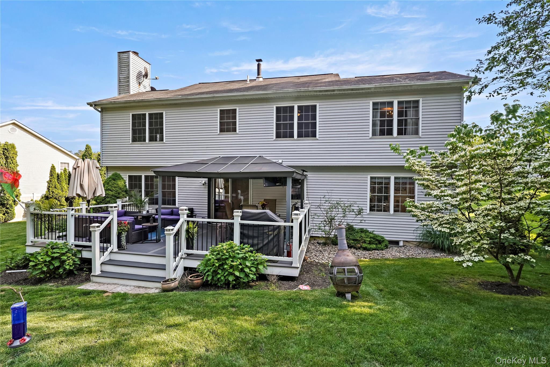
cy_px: 184
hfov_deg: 93.3
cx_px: 275
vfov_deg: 70.4
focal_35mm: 17
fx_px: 260
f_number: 7.1
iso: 125
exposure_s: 1/50
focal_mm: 17
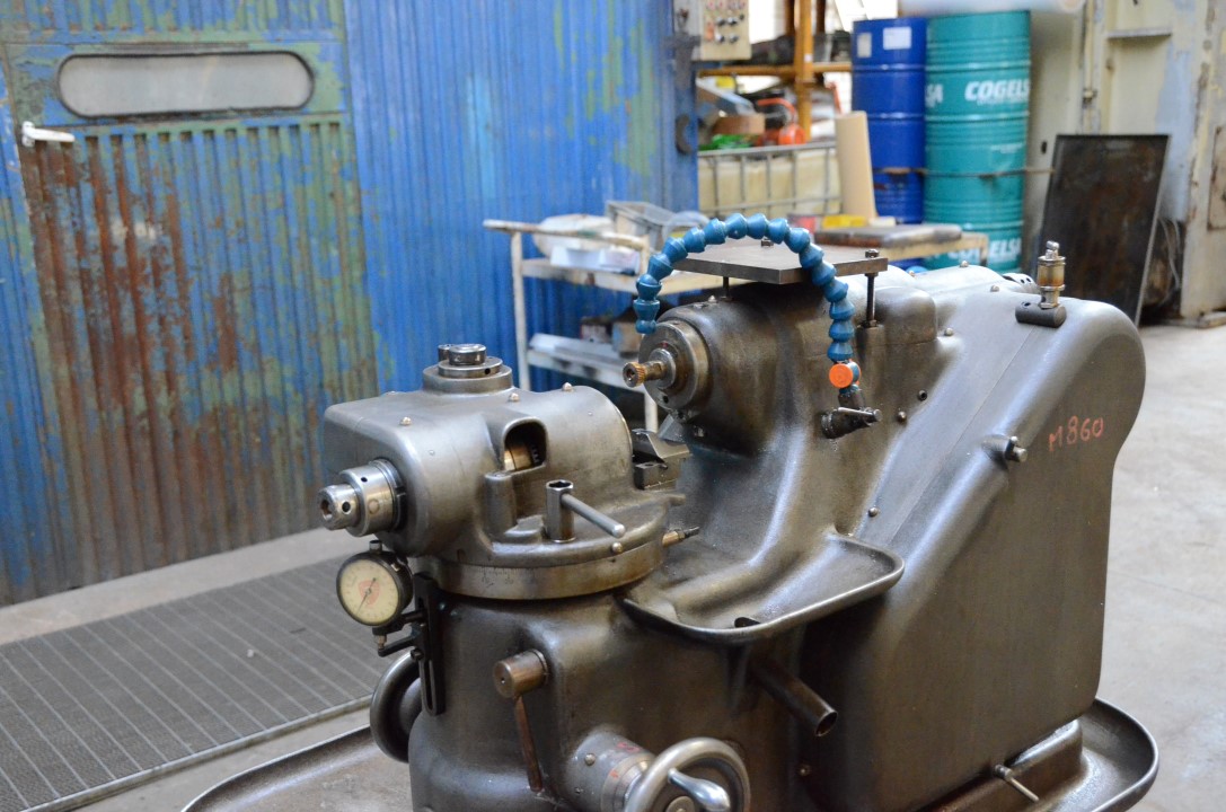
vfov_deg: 34.1
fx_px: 1325
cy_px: 406
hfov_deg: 49.6
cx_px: 613
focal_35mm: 39
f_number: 5
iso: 6400
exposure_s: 1/160
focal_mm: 26
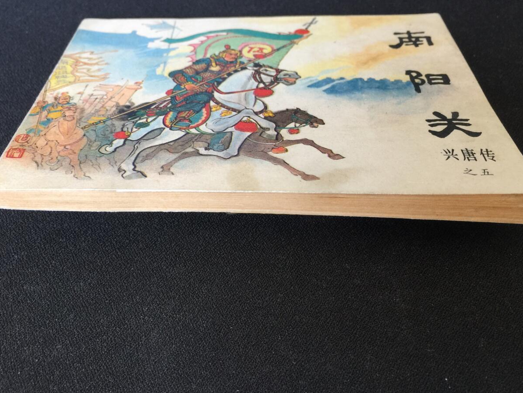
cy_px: 179
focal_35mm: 34
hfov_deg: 53.9
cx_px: 257
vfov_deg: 41.8
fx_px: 514
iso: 50
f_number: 2.2
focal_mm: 4.15
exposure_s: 1/33
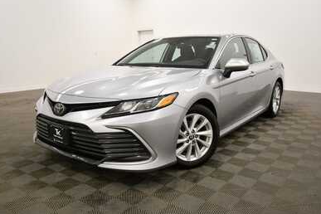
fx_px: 276
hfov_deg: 60.3
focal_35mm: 31
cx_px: 158
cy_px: 108
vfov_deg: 42.3
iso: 800
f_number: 5.6
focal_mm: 20
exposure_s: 1/160
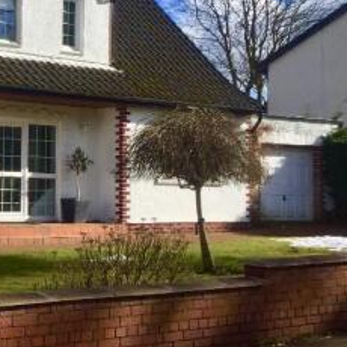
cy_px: 137
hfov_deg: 24.3
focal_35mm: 65
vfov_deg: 26.4
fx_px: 737
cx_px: -58
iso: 32
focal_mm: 4.15
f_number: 2.2
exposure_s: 1/2083
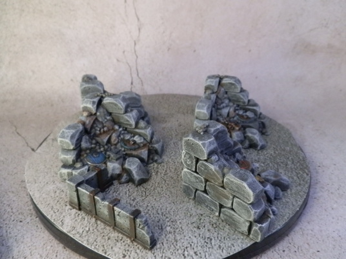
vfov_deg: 49.7
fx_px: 280
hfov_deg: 63.4
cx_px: 173
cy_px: 130
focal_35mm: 28
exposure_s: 1/125
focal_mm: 5
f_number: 3.1
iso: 400
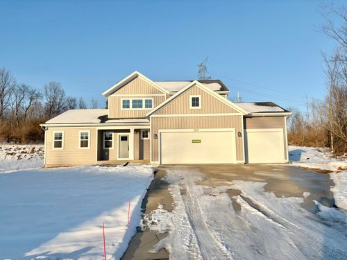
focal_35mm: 26
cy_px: 130
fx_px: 261
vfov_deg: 53.1
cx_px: 174
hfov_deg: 67.3
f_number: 1.6
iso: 50
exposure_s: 1/3279
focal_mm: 5.96
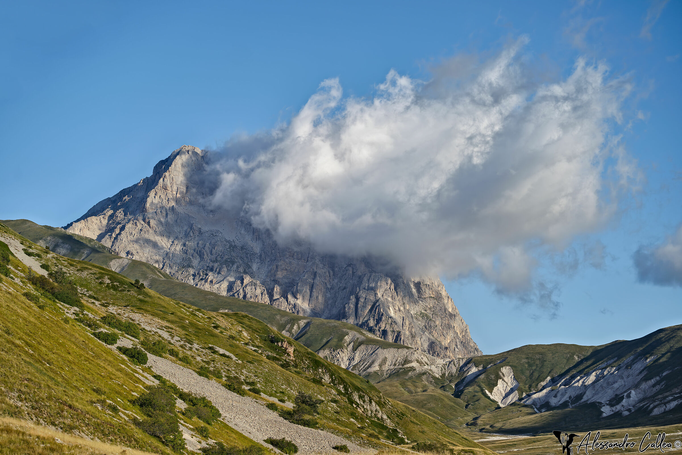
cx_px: 341
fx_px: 1894
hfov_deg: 20.4
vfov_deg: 13.7
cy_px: 228
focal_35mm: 100
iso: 100
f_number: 4.5
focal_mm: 100
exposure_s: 1/1000
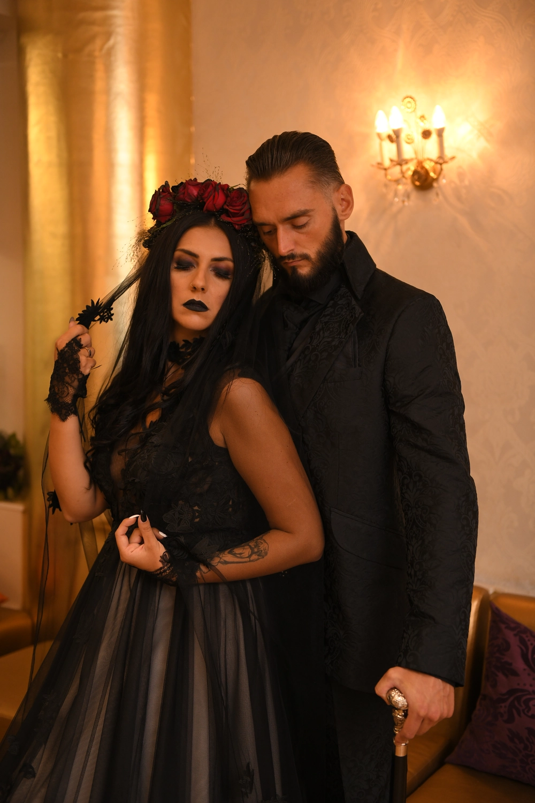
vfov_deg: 41.1
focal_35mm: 48
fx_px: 1070
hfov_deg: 28.1
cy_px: 402
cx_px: 268
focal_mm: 48
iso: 1000
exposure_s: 1/250
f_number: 2.8
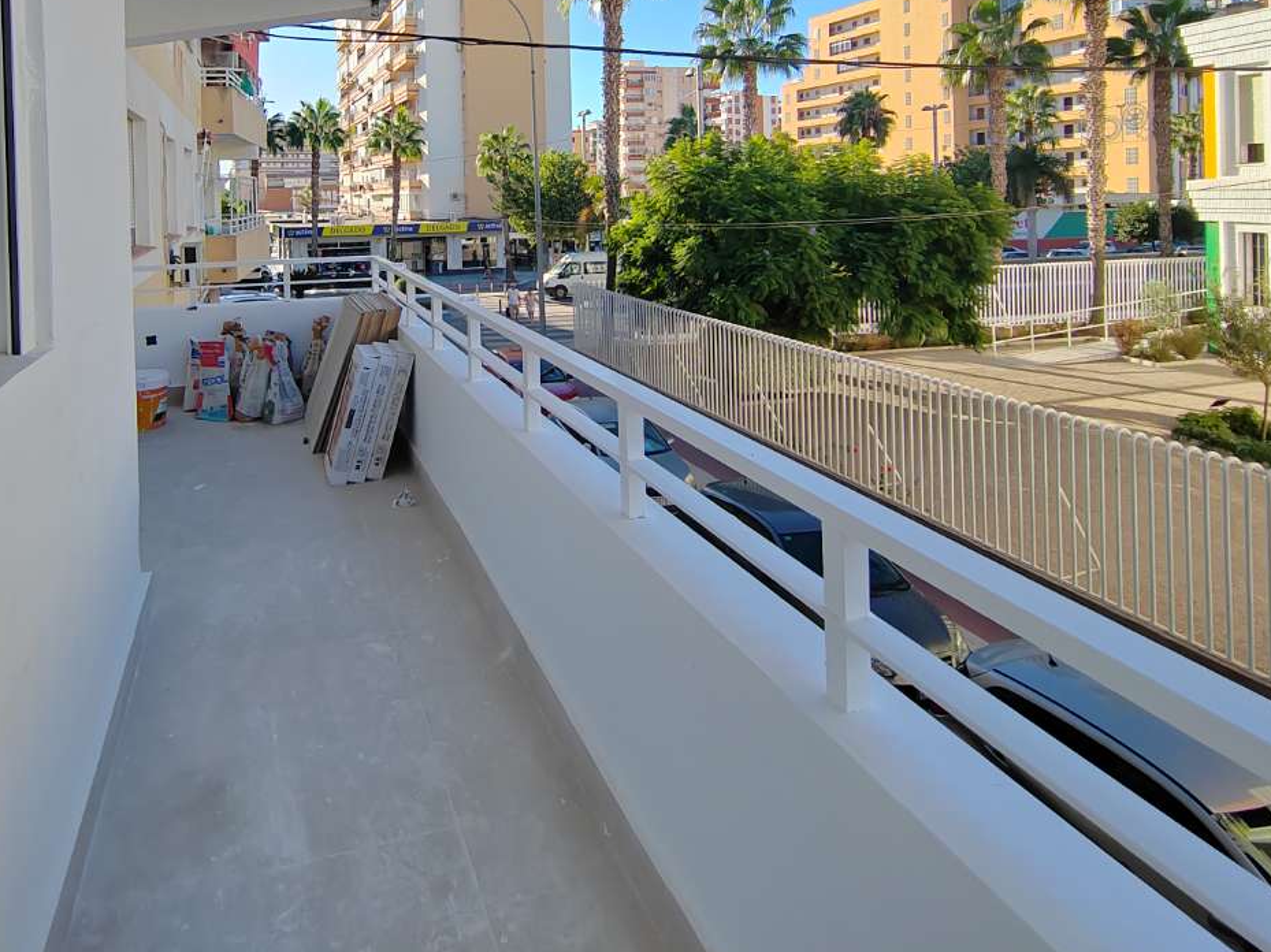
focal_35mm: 21
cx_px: 462
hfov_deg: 77.3
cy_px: 202
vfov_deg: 58.9
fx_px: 771
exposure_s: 1/640
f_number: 2.2
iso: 100
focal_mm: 2.16
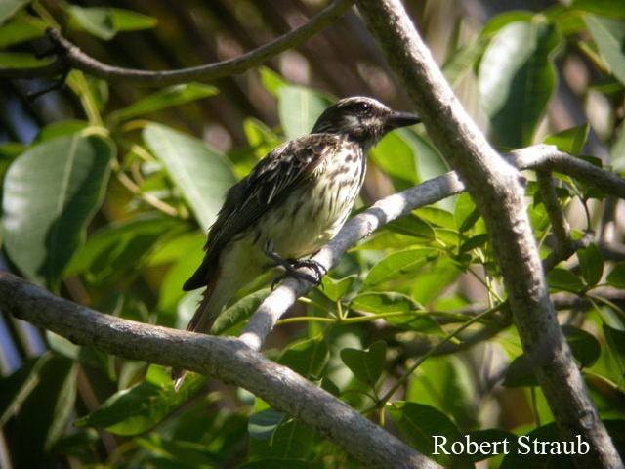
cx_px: 312
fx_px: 1860
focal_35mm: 103
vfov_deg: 14.4
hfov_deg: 19.1
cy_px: 234
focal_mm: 21.3
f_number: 4
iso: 100
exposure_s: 1/125
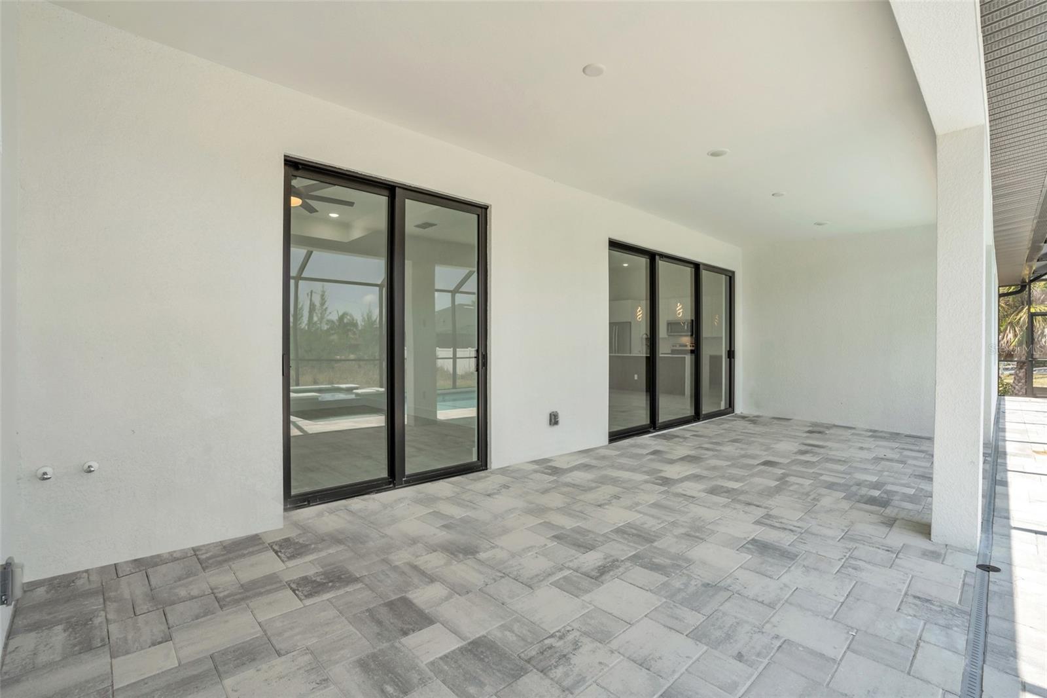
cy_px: 349
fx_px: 465
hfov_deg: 96.7
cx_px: 524
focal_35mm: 16
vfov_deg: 73.7
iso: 200
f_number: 9
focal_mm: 16
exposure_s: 1/160
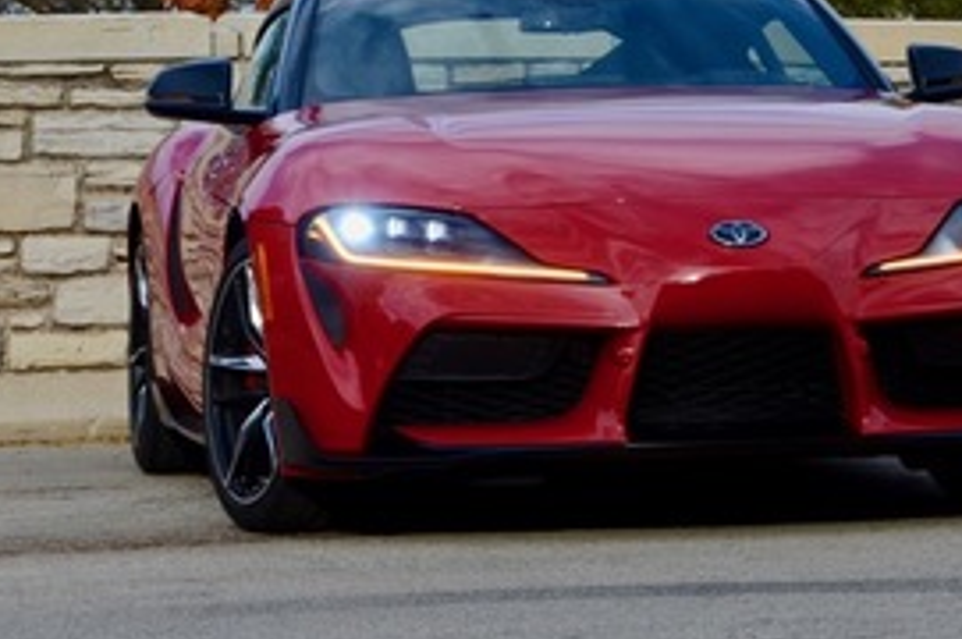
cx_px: 611
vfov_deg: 6.9
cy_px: 215
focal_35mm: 199
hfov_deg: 10.3
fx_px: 5311
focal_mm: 90
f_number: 9
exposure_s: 1/1250
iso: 800
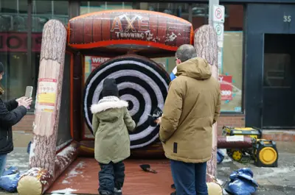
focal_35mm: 50
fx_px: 409
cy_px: 98
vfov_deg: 26.9
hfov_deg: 39.7
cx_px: 148
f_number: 3.2
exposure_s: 1/160
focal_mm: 50
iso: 1600
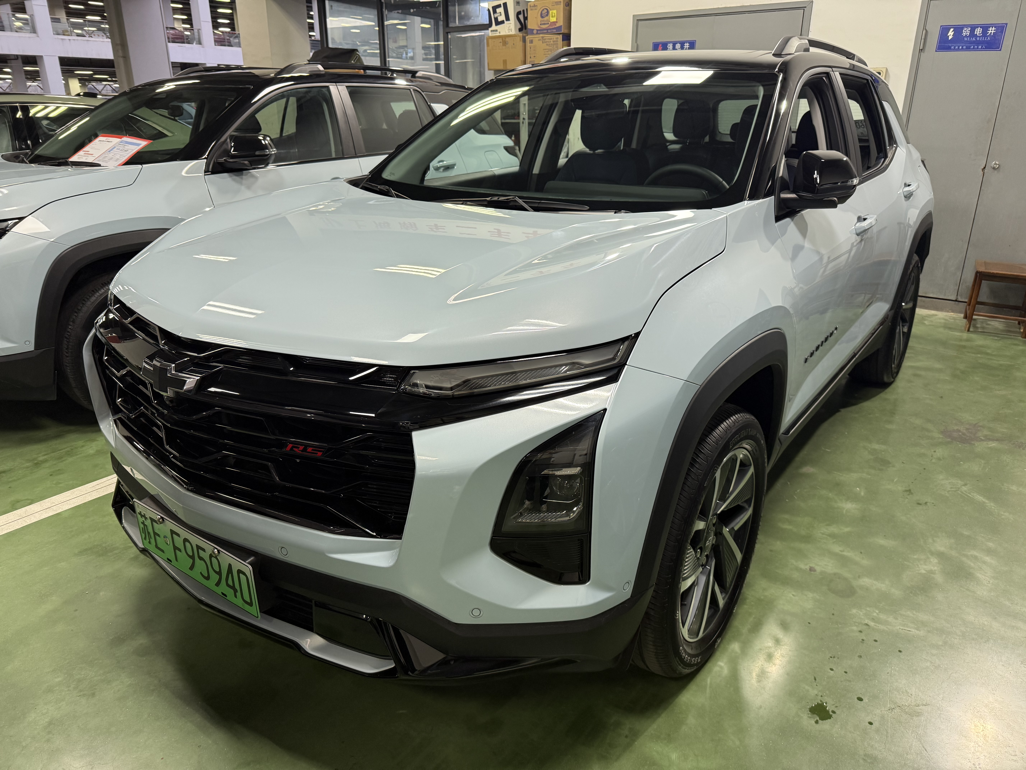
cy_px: 385
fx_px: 711
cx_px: 513
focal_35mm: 24
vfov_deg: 56.8
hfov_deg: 71.6
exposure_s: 1/50
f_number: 1.78
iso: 160
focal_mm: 6.76
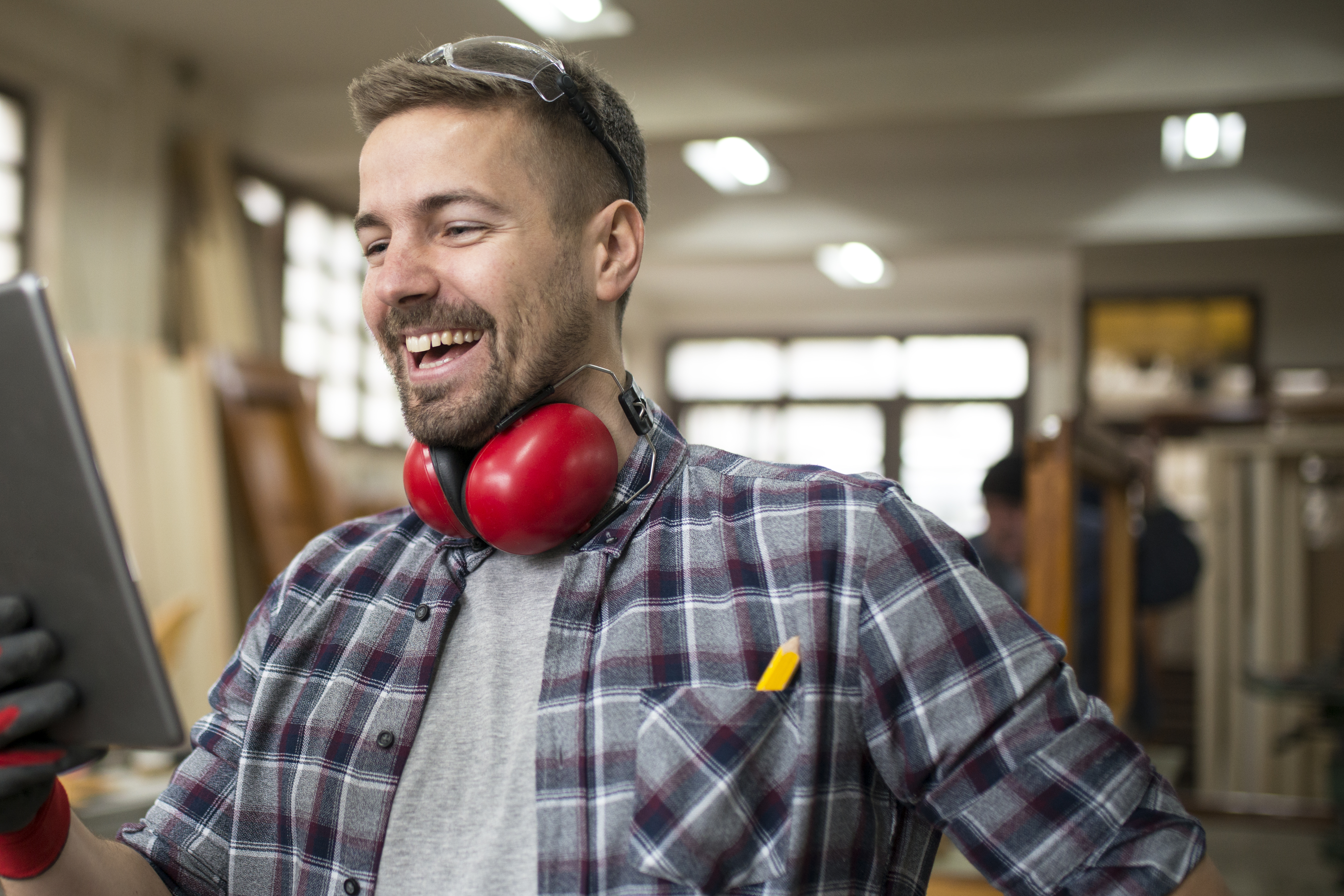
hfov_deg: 40.6
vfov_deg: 28.1
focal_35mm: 48
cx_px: 443
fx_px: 1792
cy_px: 486
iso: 640
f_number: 1.4
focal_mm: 35
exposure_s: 1/400
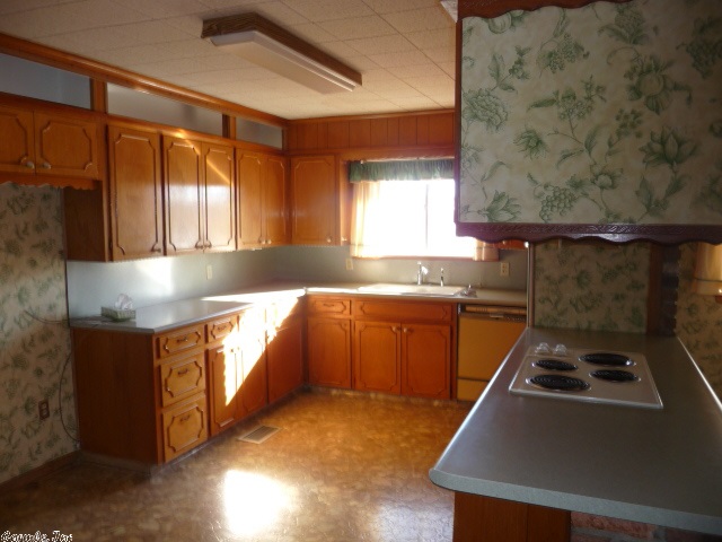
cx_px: 361
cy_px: 271
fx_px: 584
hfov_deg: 63.4
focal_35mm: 28
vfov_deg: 49.7
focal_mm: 4.7
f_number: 3.3
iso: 100
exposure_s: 1/25
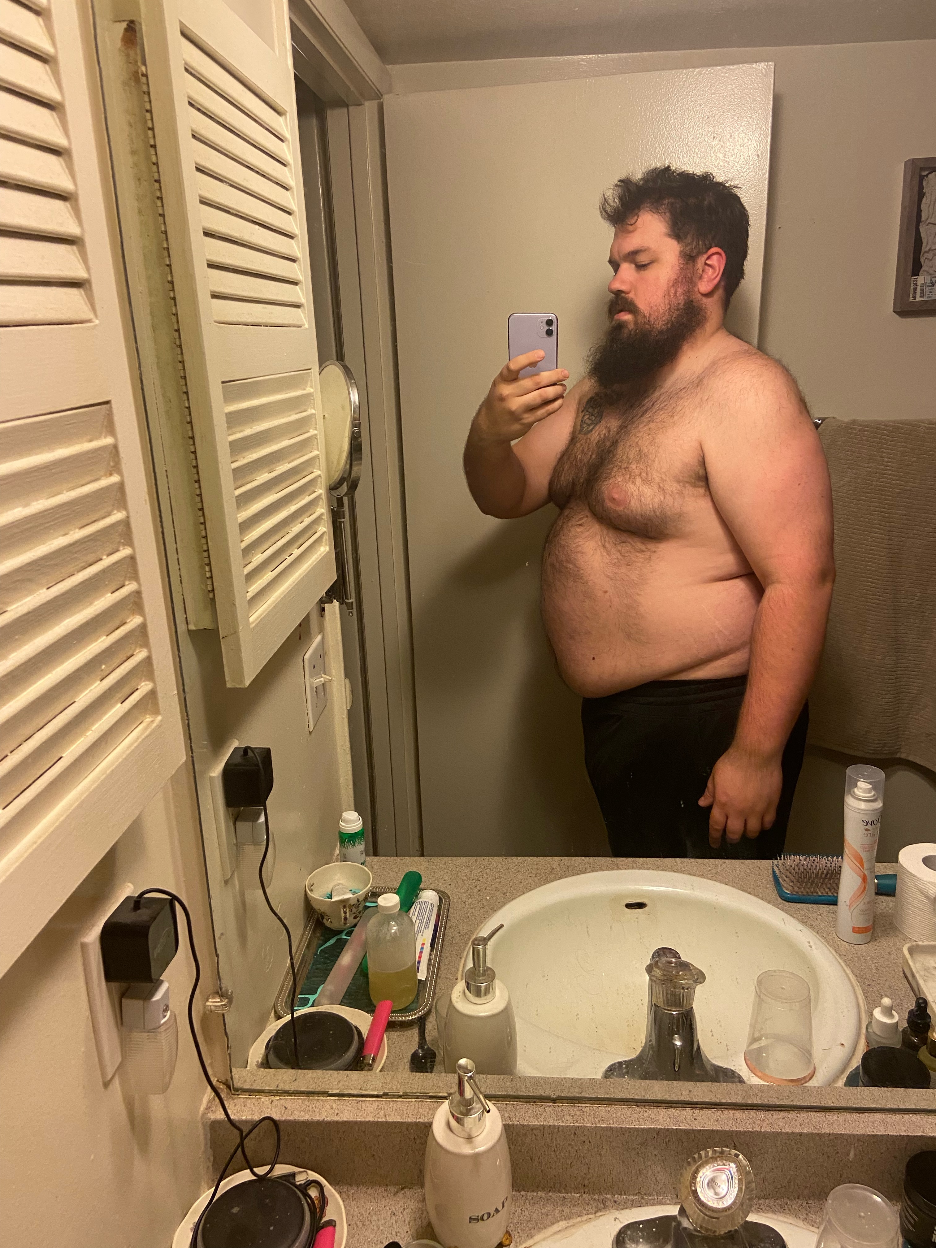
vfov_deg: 67.3
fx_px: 937
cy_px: 624
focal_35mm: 26
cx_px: 468
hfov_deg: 53.1
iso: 200
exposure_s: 1/60
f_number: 1.8
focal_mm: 4.25
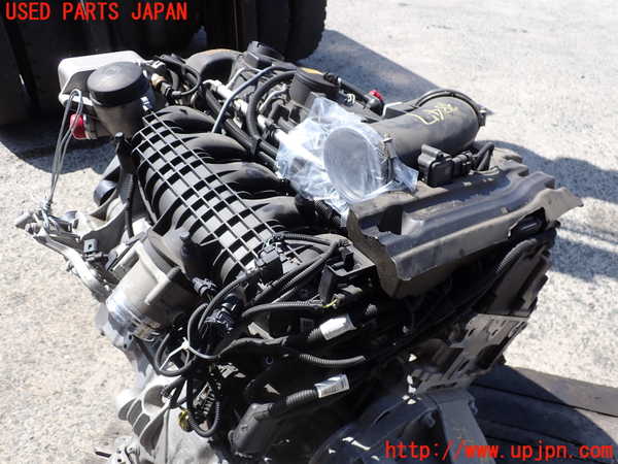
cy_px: 232
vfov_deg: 46.8
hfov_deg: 60.0
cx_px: 309
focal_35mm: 30
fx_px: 536
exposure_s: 1/500
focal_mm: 5.4
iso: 100
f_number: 3.2
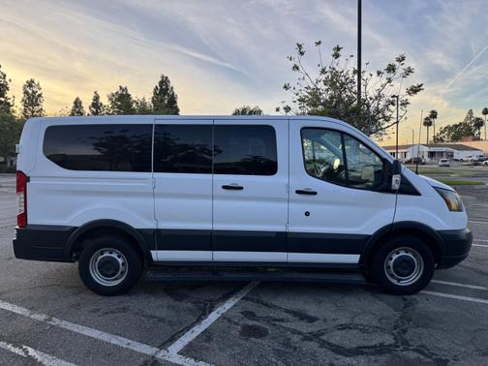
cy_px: 183
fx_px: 338
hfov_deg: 71.6
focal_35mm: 24
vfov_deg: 56.8
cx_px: 244
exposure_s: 1/773
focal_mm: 6.76
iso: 80
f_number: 1.78
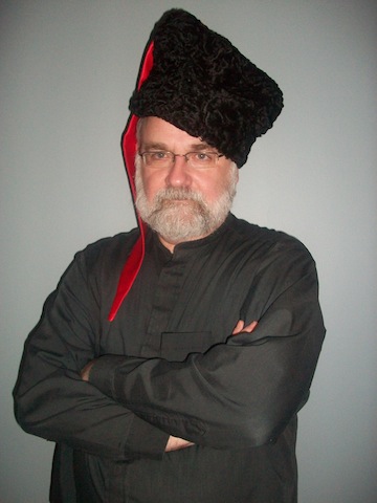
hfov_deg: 41.8
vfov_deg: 54.0
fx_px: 494
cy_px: 252
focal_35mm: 34
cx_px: 188
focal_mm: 5.7
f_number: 2.8
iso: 200
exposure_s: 1/125
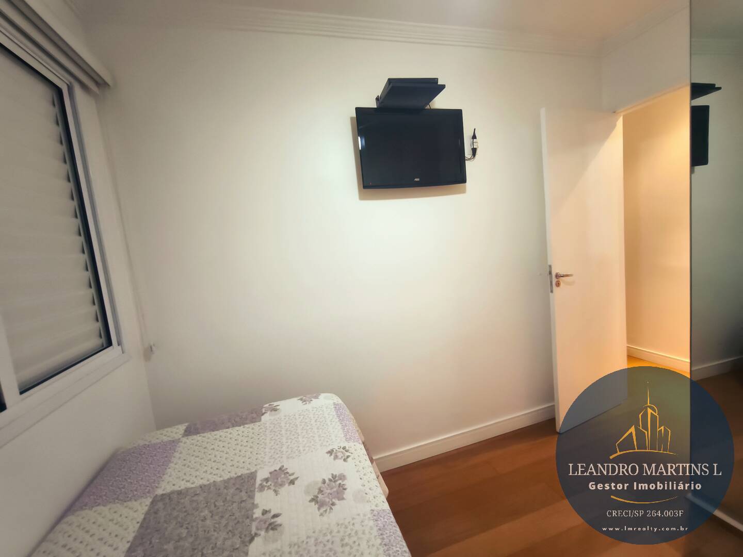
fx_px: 322
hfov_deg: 98.2
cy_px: 278
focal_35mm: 15
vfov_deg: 81.7
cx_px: 372
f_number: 2.2
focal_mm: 1.91
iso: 1000
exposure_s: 1/24
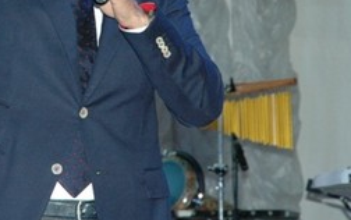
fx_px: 2231
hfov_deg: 9.0
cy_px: -15
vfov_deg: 5.6
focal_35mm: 233
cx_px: 54
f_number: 6.3
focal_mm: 70
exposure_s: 1/80
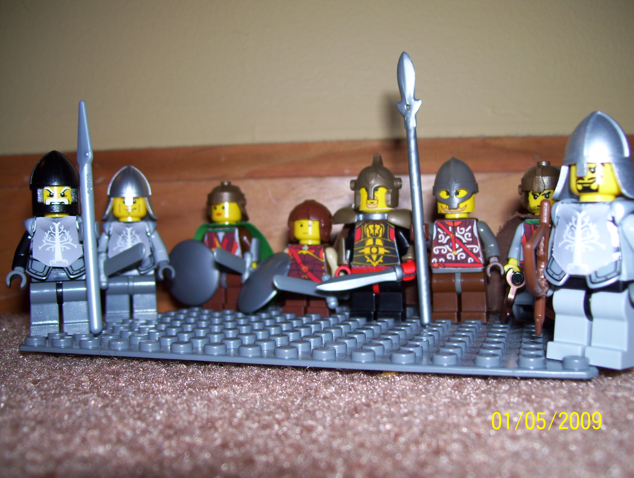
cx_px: 317
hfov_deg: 51.3
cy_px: 239
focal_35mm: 36
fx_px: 660
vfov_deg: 39.7
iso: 80
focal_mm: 6
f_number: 2.7
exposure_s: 1/60
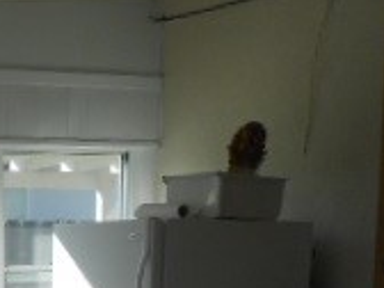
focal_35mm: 99
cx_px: -146
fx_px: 1098
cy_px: 391
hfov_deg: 18.2
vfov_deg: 14.2
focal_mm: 4.6
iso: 80
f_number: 3.2
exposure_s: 1/400
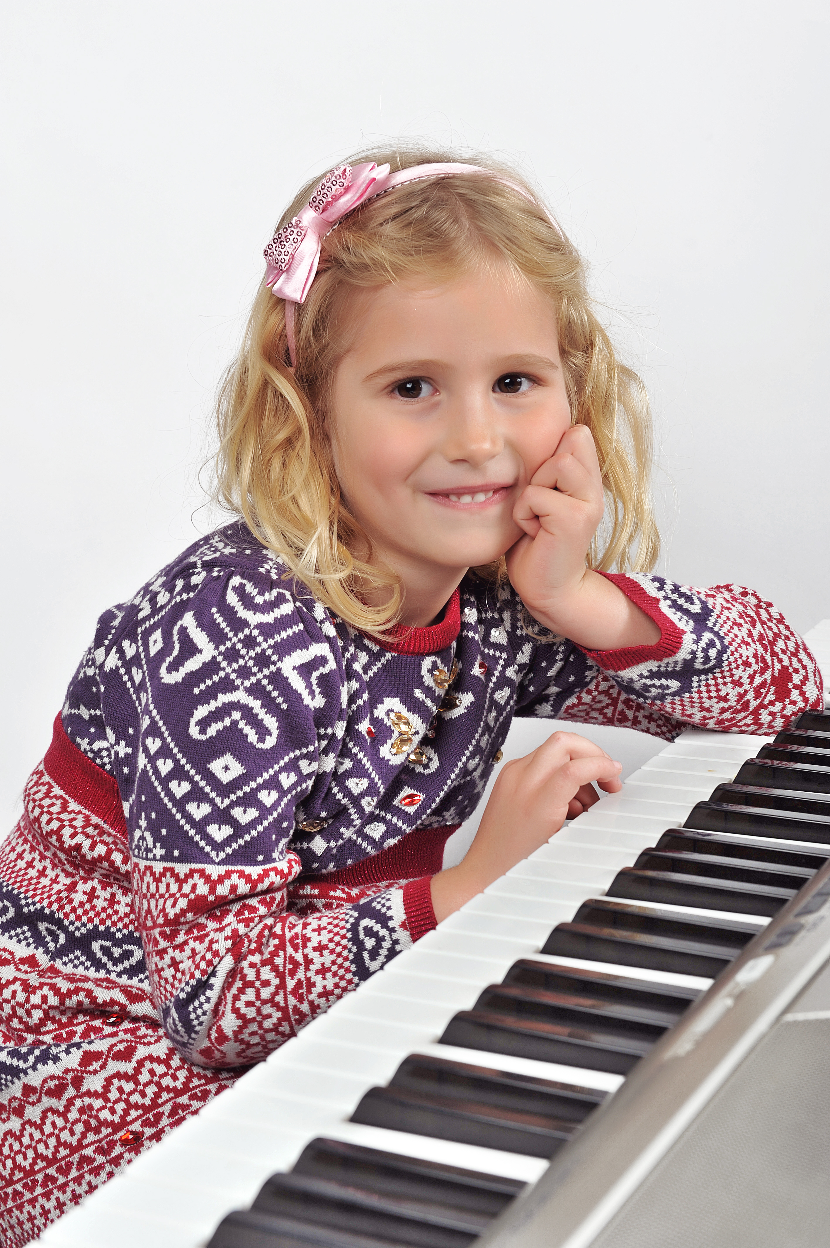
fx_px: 2424
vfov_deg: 28.9
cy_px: 624
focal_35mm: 70
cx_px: 415
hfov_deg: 19.4
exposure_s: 1/100
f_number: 8
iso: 160
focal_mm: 70
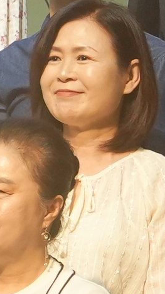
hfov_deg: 1.7
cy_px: 69
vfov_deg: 3.1
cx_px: -609
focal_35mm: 691
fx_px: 5378
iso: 1250
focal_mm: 67
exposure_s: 1/100
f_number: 5
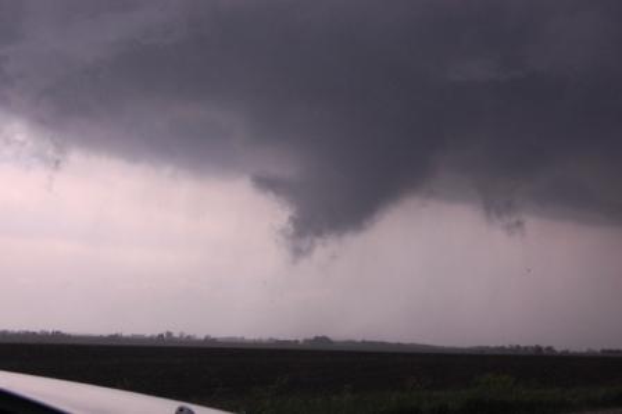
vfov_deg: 26.4
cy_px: 207
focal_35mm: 51
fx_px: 880
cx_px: 311
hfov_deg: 38.9
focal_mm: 34
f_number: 11
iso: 800
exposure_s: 1/500
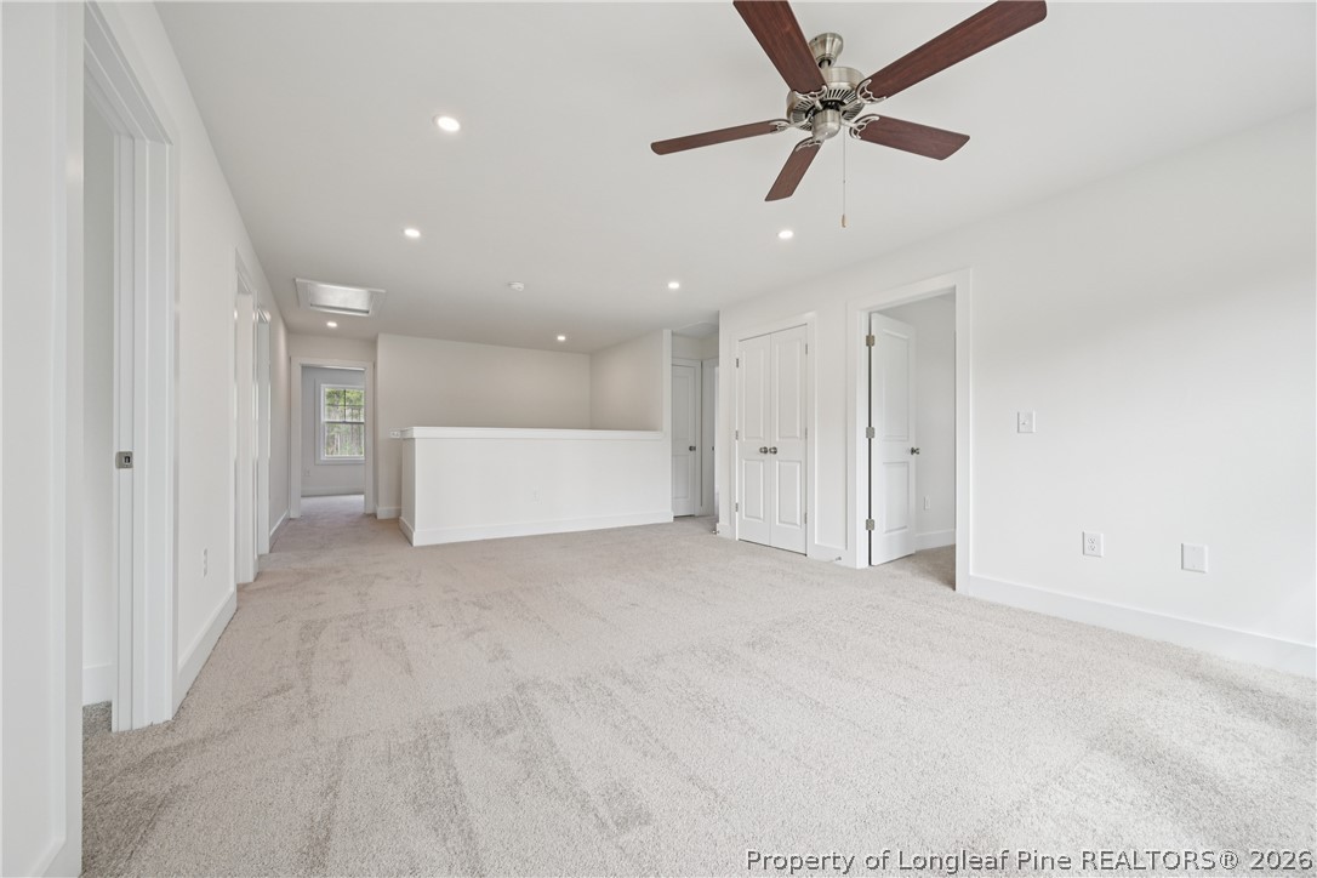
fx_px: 512
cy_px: 439
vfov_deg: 81.2
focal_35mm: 14
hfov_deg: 104.3
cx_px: 658
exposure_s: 1/30
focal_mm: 14
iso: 100
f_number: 8
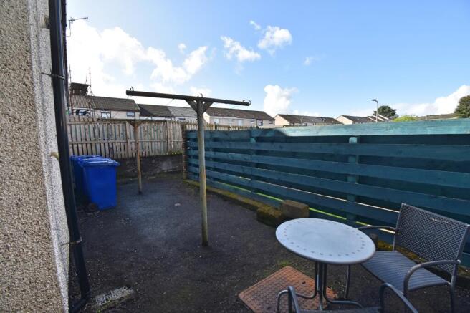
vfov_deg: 77.3
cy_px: 156
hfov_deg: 100.4
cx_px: 235
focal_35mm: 15
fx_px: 196
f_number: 7.1
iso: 100
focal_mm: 10
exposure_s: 1/200
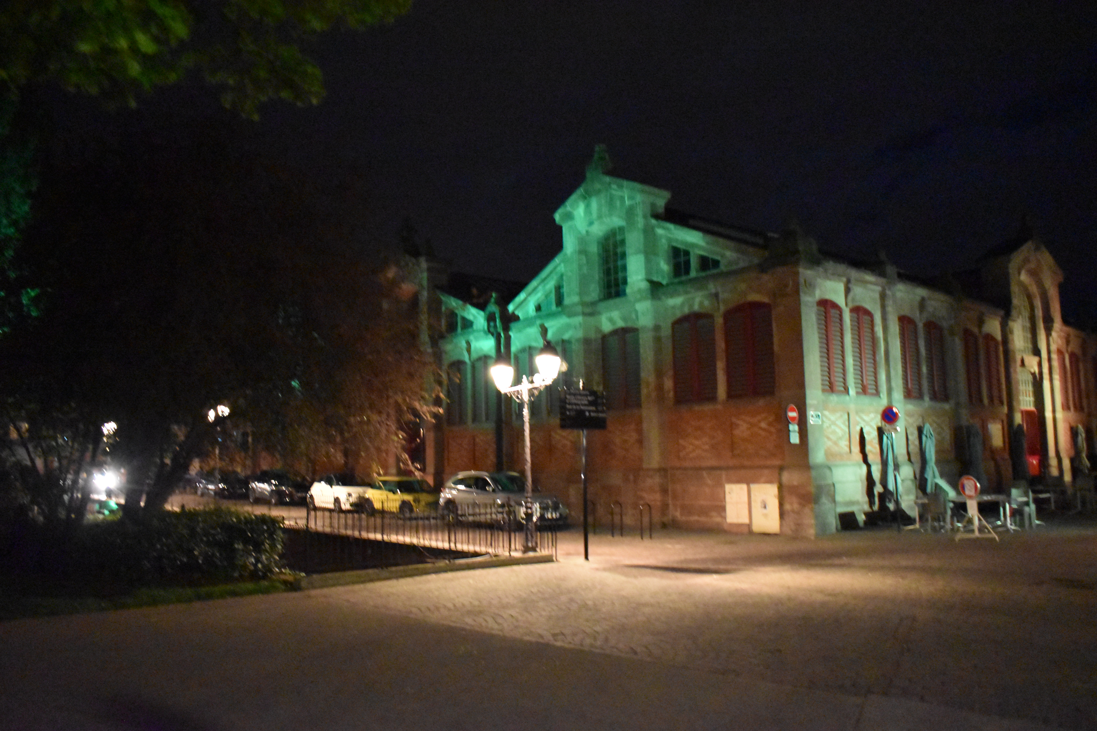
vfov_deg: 47.9
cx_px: 548
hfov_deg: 67.4
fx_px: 823
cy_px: 366
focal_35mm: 27
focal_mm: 18
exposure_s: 1/15
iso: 12800
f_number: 3.5
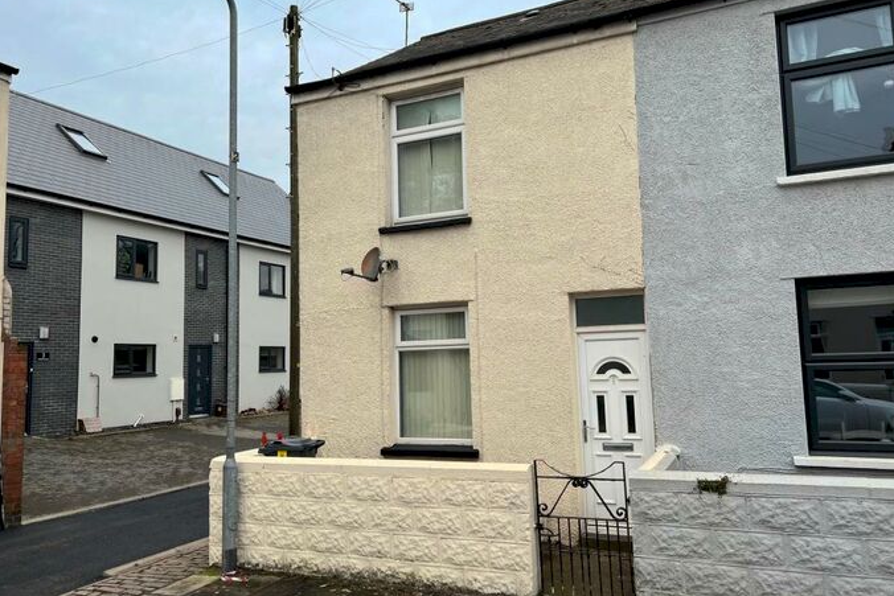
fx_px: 695
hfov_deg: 65.4
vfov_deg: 46.4
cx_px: 460
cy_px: 290
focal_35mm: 28
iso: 50
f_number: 1.5
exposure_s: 1/859
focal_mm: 5.7
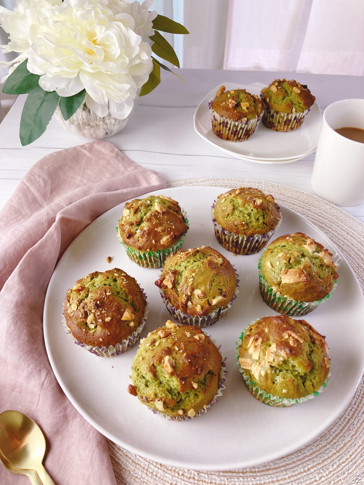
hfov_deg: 49.7
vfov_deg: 63.4
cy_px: 242
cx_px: 182
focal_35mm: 28
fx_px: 393
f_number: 1.8
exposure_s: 1/100
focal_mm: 3.99
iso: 50
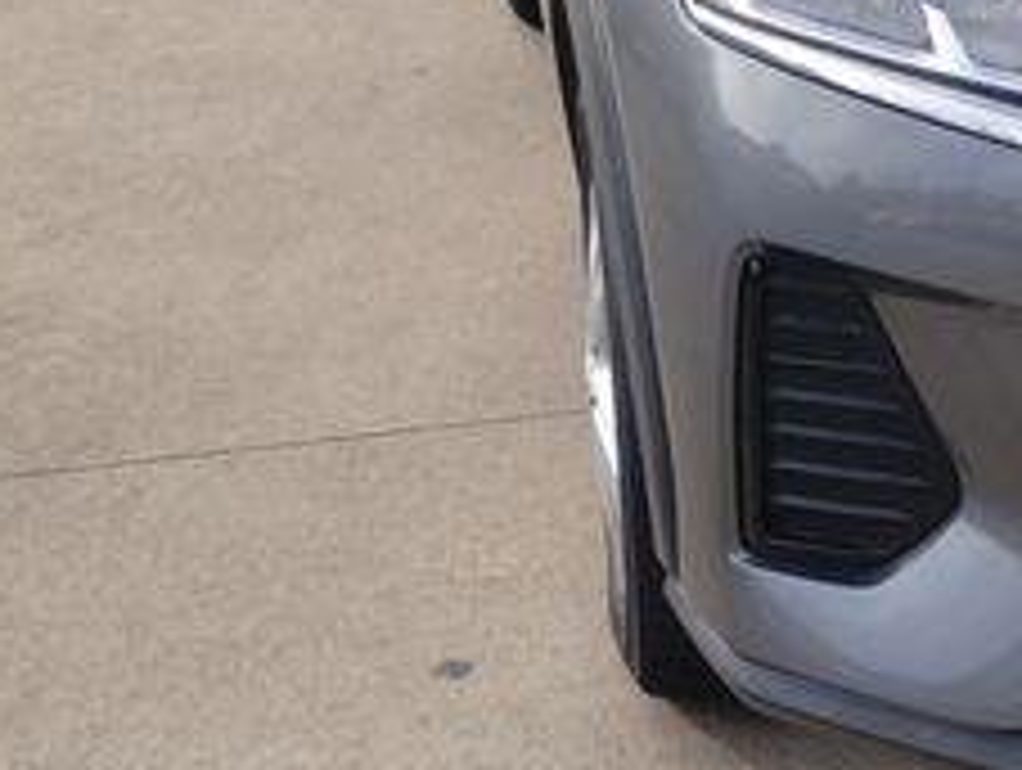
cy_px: 18
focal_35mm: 79
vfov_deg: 18.3
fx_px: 2336
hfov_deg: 22.3
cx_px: 1310
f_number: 1.8
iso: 100
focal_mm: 4.27
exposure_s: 1/387
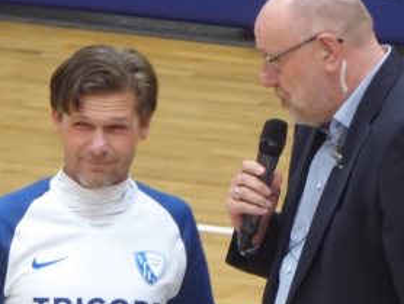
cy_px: 193
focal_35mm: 868
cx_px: 244
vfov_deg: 1.7
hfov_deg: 2.3
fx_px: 10139
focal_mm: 96.2
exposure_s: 1/15
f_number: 6.1
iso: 400
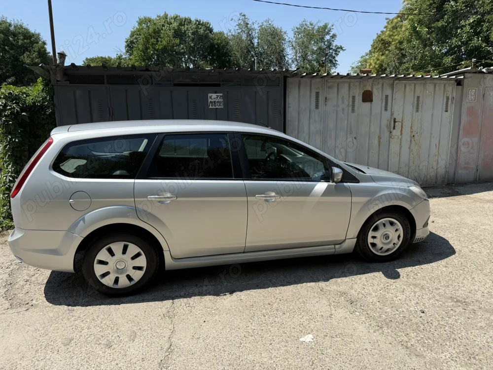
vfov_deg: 56.8
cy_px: 185
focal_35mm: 24
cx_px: 246
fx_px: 342
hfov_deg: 71.6
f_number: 1.78
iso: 80
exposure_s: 1/3584
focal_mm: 6.76
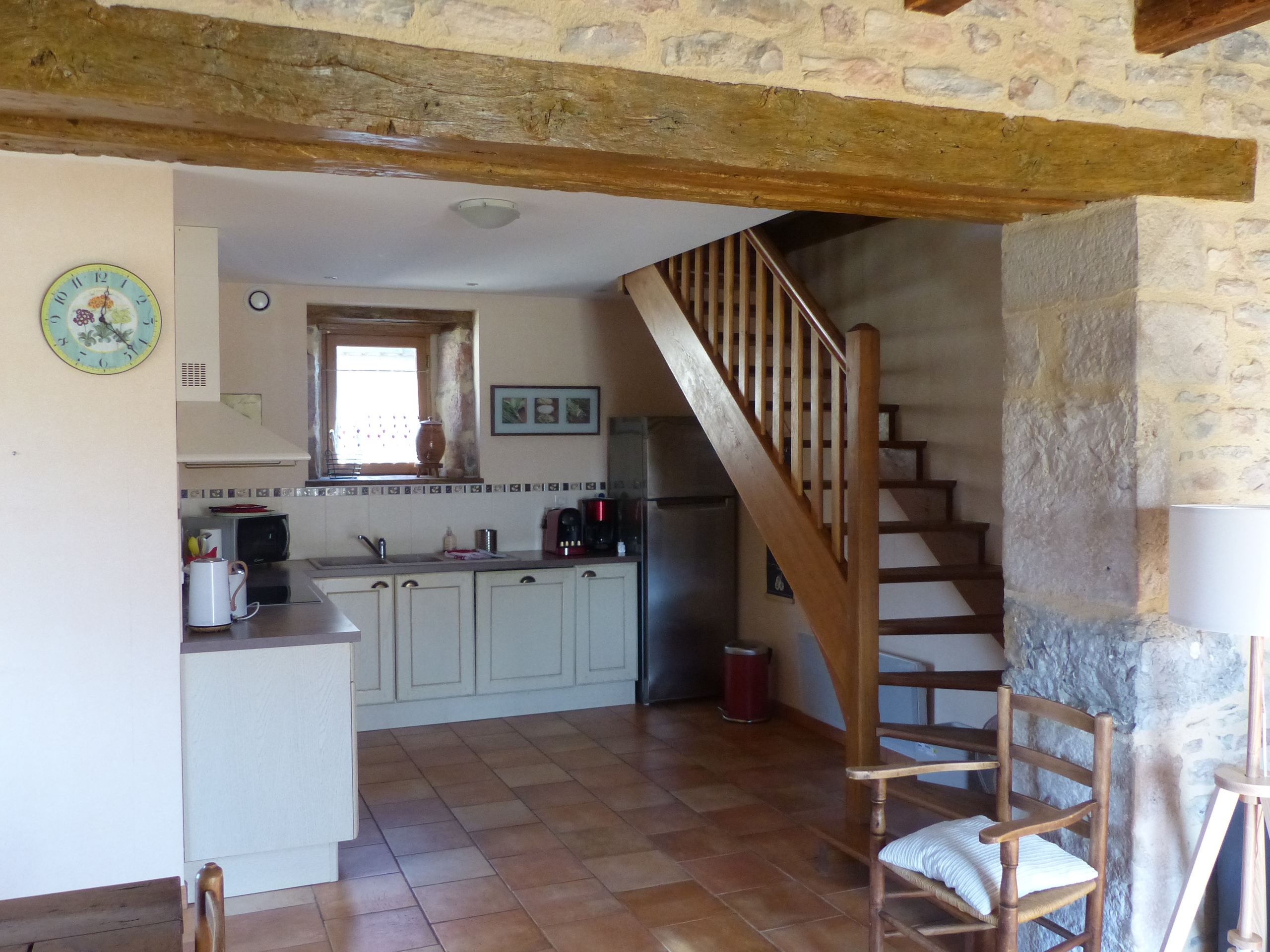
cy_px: 476
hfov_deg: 61.7
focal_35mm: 29
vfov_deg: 48.2
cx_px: 635
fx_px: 1064
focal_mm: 5.2
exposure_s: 1/40
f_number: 2.8
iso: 400
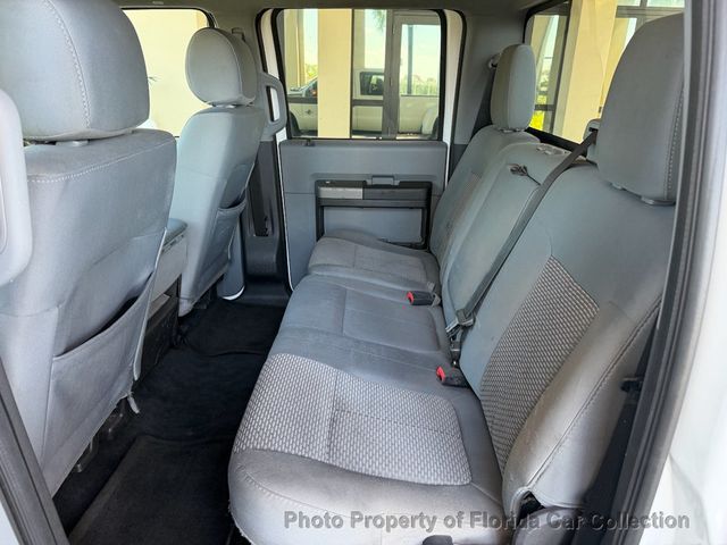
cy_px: 272
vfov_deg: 56.8
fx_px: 504
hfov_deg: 71.6
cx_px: 364
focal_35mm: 24
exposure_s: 1/100
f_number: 1.78
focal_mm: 6.76
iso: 200
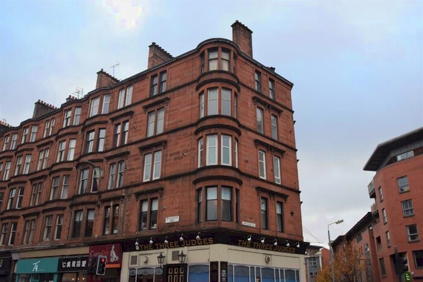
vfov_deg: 41.7
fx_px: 370
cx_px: 212
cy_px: 141
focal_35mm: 32
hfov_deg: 59.5
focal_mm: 21
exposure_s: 1/125
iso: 100
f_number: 5.6
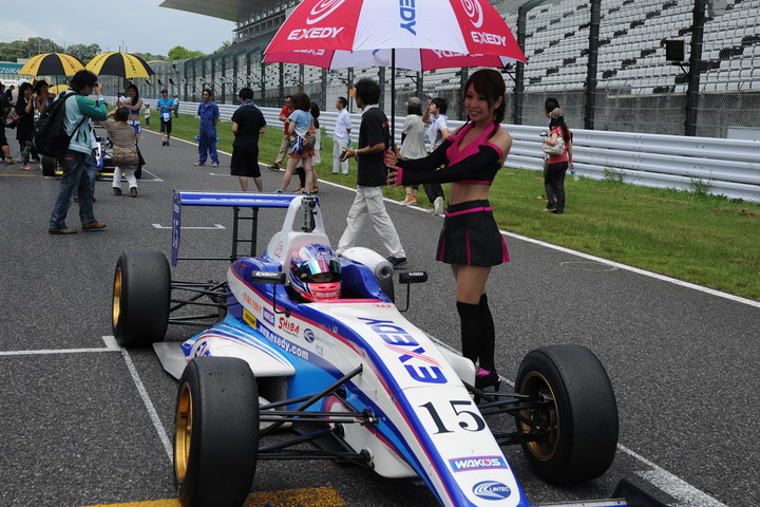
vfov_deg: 27.0
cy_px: 254
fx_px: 1055
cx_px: 380
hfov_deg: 39.6
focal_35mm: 50
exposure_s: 1/350
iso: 200
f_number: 9.5
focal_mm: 50
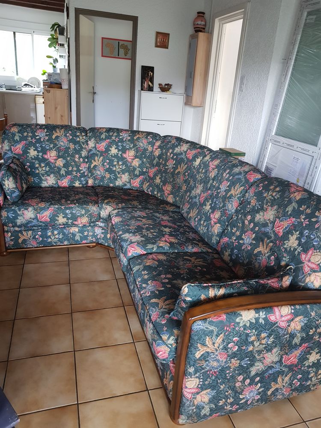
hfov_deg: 53.1
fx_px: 321
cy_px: 214
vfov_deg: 67.3
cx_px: 160
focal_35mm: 26
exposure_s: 1/13
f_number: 1.7
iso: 200
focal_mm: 4.2
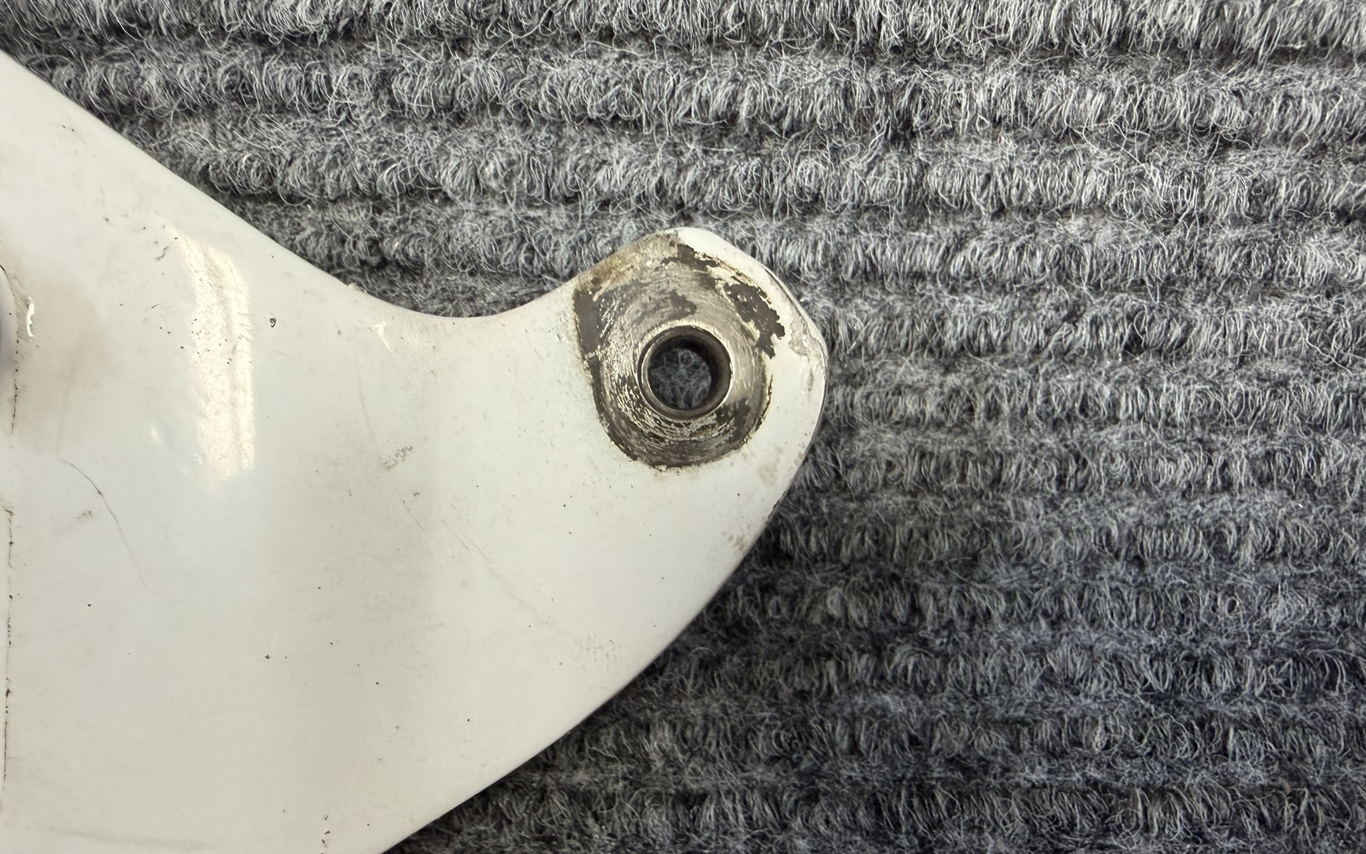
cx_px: 696
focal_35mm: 28
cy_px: 479
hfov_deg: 66.5
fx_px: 1042
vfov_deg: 44.5
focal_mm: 2.22
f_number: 2.2
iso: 250
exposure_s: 1/60
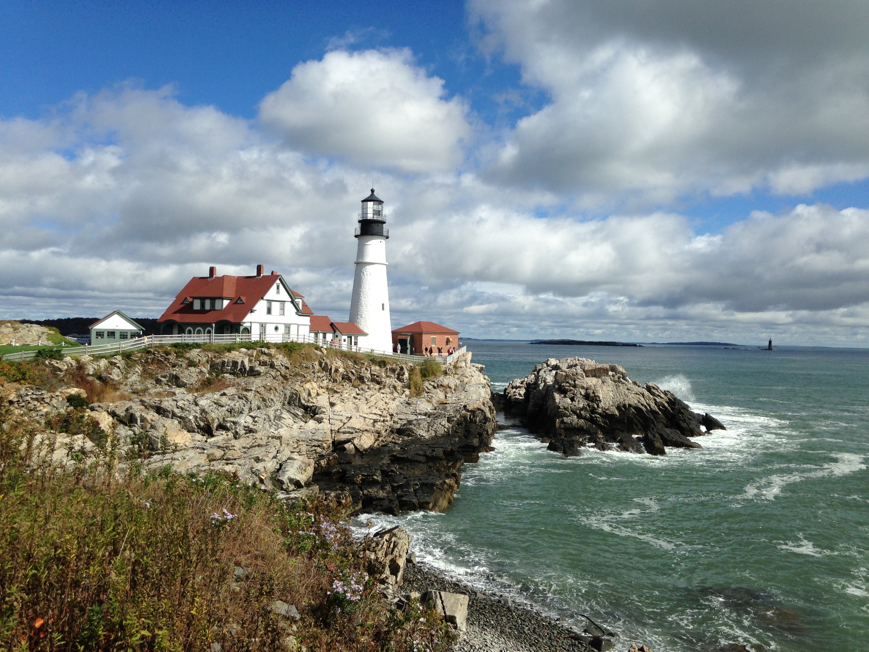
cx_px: 434
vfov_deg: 42.9
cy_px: 326
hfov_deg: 55.4
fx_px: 828
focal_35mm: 33
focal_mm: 4.12
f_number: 2.4
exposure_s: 1/2584
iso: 50
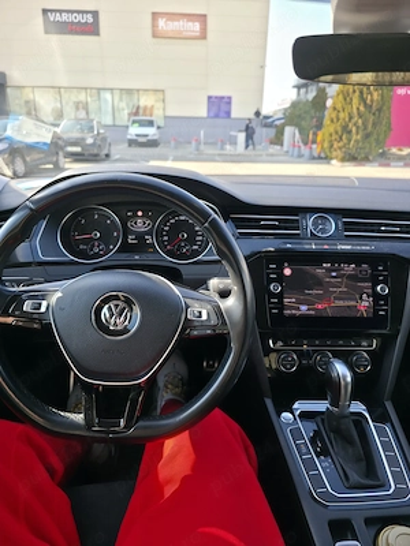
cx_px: 205
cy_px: 273
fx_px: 363
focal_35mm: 23
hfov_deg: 58.9
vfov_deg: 73.9
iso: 40
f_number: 1.7
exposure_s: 1/359
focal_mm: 6.3
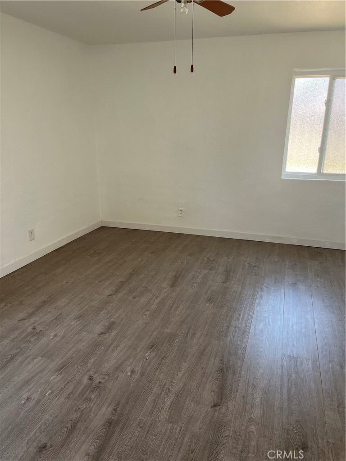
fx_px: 347
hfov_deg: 53.1
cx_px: 173
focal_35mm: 26
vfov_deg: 67.3
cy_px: 230
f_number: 1.6
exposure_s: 1/121
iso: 80
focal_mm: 5.1
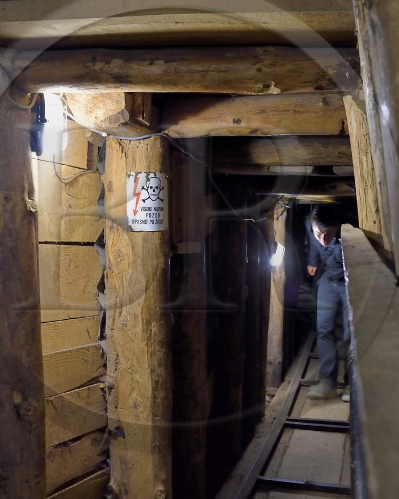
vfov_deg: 44.7
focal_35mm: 41
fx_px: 605
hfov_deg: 36.4
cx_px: 171
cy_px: 218
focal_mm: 24
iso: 800
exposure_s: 1/5
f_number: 8
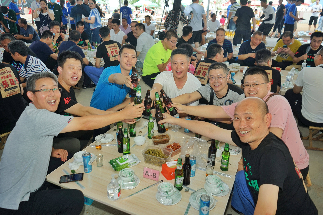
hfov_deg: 65.5
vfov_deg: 46.4
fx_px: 251
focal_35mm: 28
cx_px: 162
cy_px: 108
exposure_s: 1/60
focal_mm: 28
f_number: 5
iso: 250
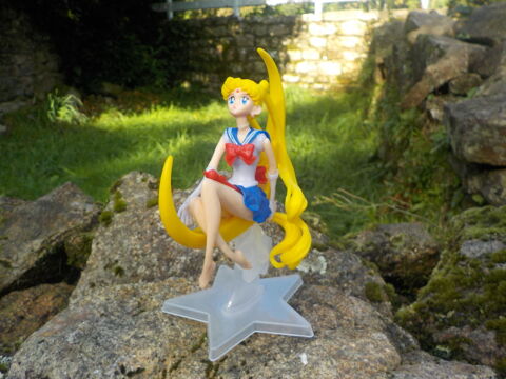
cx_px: 253
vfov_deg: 46.8
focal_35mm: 30
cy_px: 190
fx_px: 439
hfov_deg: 60.0
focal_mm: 4.1
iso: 125
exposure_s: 1/250
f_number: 3.3
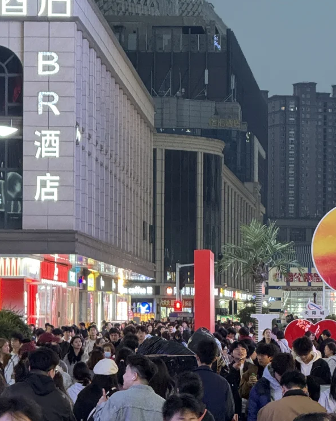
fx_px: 2834
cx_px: 286
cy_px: 275
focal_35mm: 228
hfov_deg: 6.8
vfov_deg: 8.5
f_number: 2.8
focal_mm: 15.66
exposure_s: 1/60
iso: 640
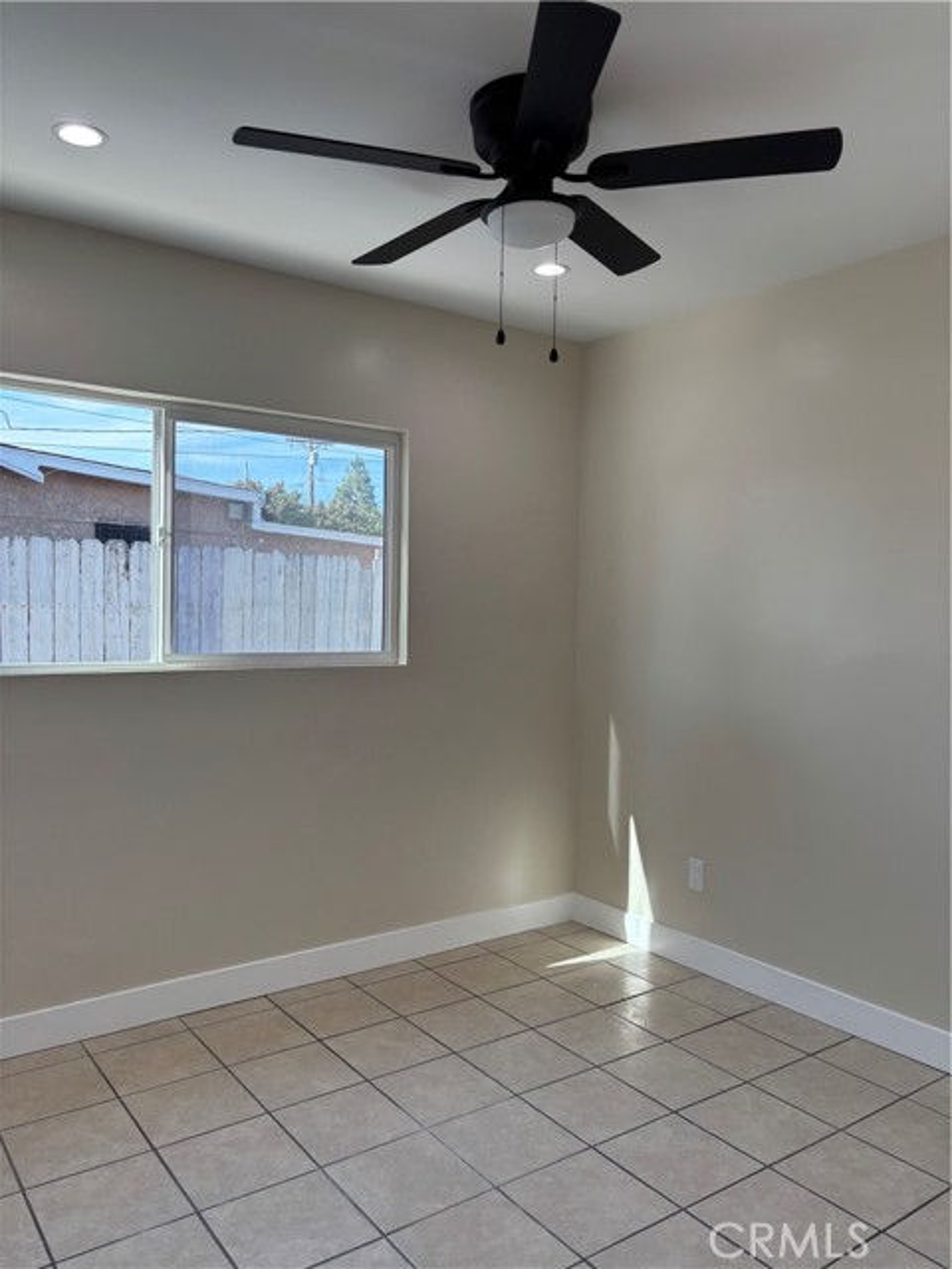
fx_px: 953
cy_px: 634
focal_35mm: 26
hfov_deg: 53.1
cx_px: 476
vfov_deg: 67.3
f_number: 1.6
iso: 50
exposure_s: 1/195
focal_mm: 5.96
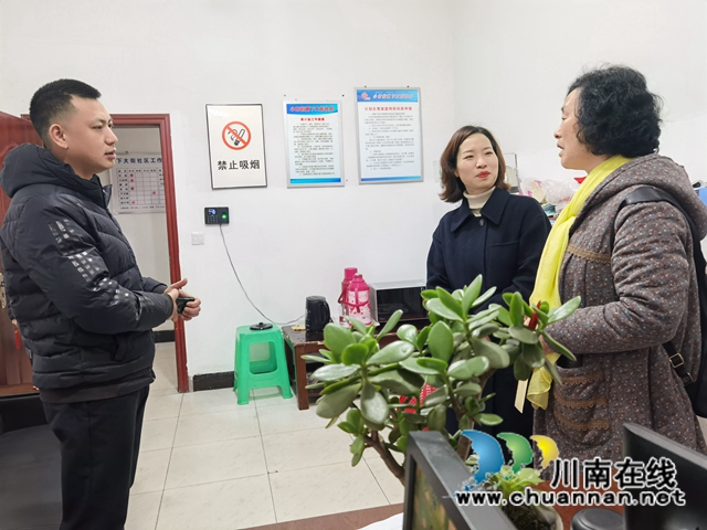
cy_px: 265
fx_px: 551
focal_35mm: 27
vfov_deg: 51.4
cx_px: 354
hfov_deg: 65.3
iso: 125
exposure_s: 1/50
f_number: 1.9
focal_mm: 6.71
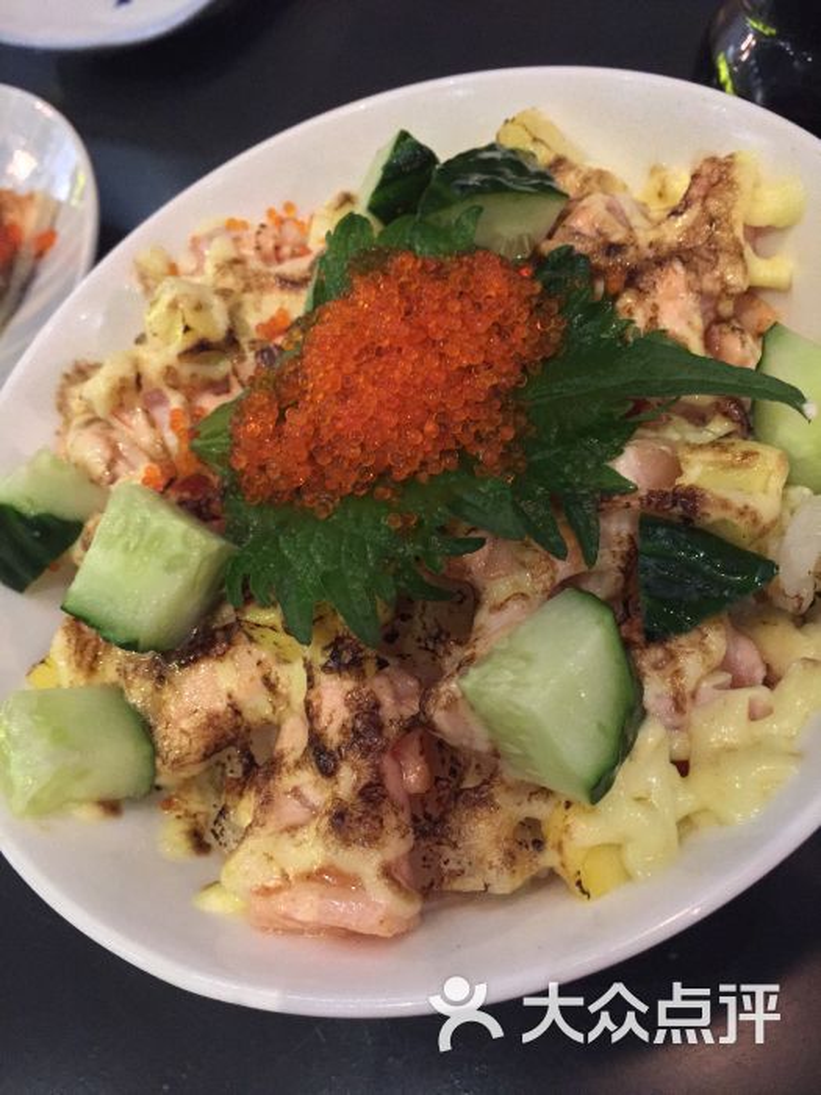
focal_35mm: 29
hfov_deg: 48.2
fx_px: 917
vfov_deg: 61.7
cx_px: 410
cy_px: 548
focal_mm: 4.15
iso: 500
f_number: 2.2
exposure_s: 1/17
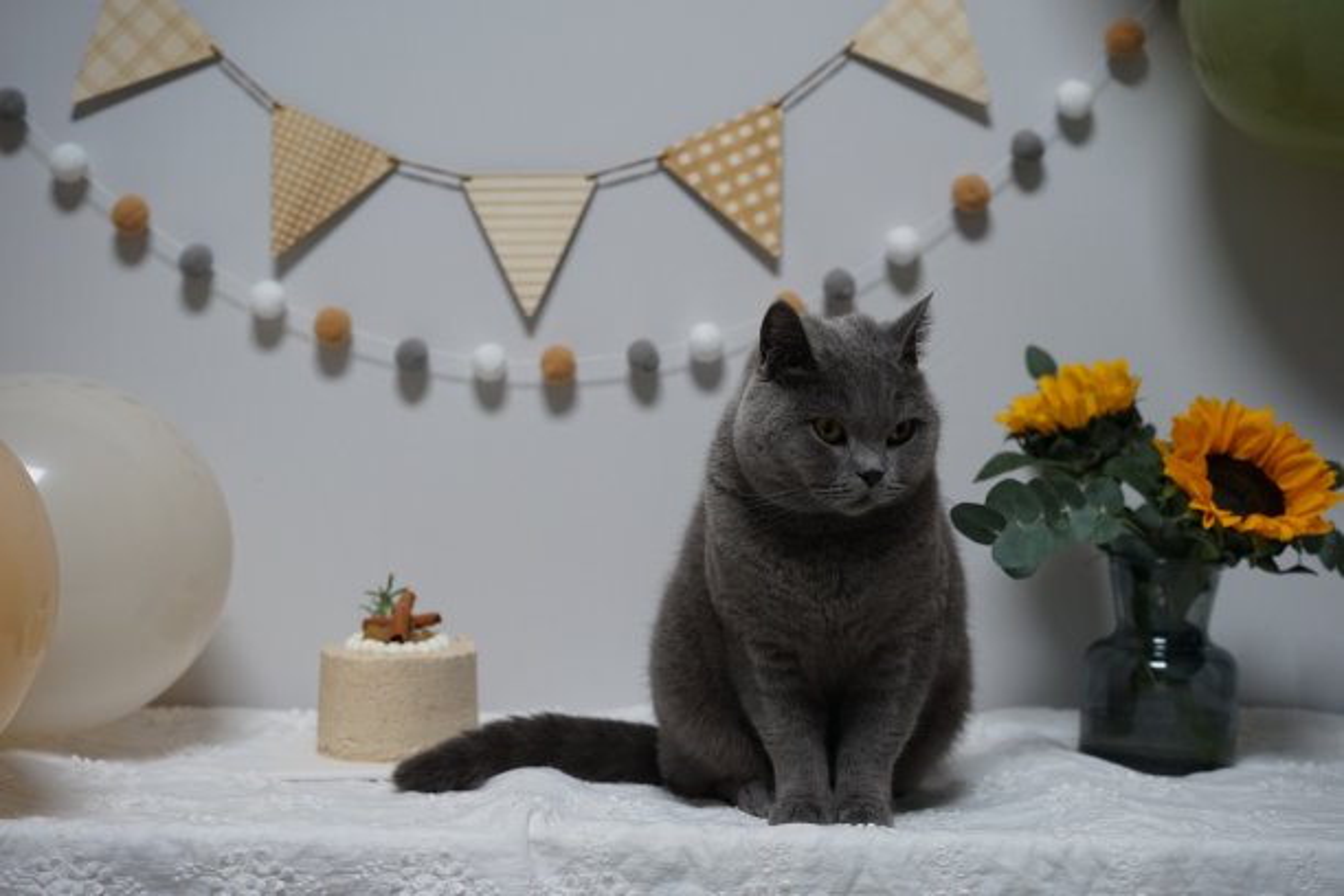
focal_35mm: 55
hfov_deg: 36.2
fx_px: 2053
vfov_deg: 24.6
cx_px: 672
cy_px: 448
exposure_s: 1/160
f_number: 3.5
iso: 1600
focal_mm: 55
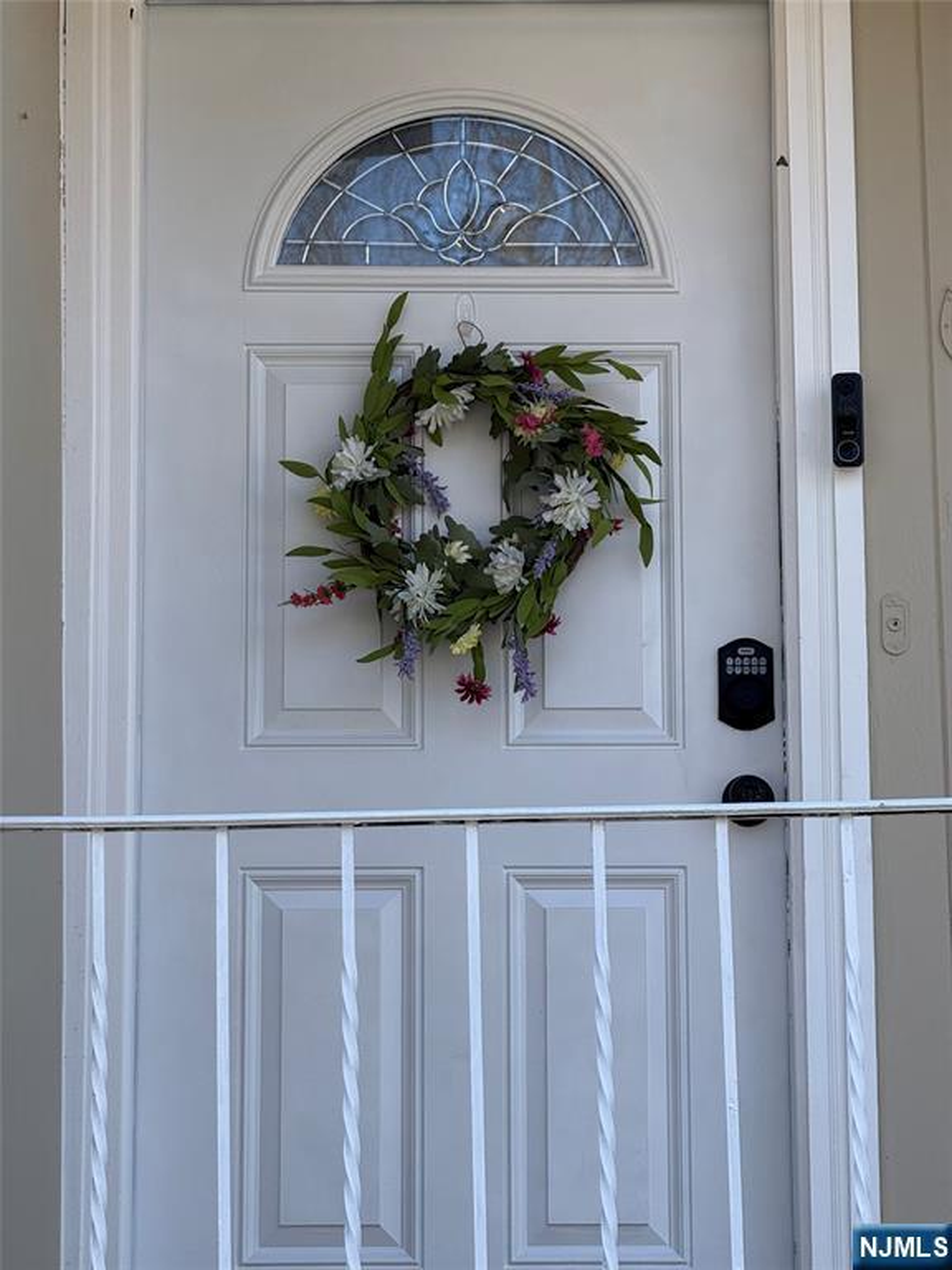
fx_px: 4400
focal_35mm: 120
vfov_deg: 16.4
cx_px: 476
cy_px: 635
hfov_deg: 12.3
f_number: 2.8
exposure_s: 1/313
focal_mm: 15.66
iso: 50
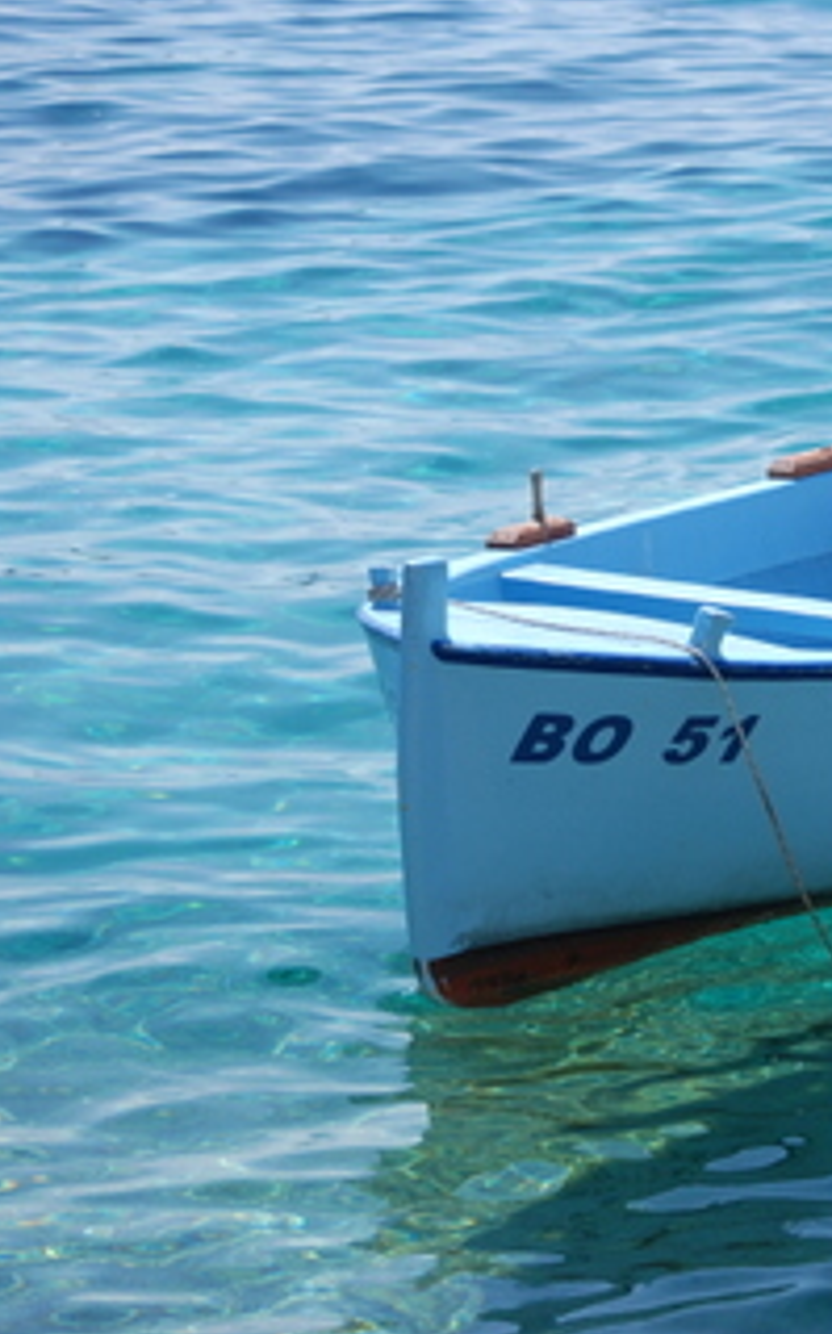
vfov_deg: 12.6
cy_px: 671
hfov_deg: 7.8
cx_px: 920
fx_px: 6031
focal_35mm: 166
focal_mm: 72
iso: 110
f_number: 5.6
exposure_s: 1/500
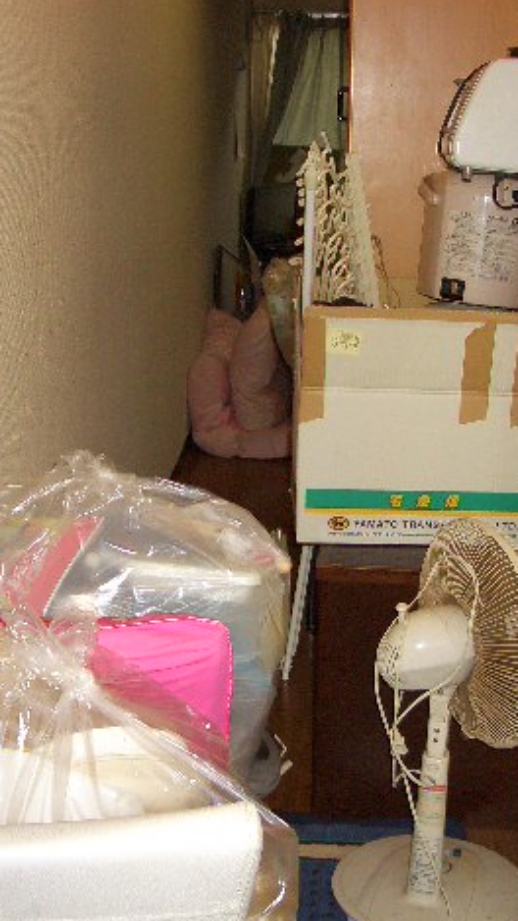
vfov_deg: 39.9
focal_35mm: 52
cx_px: 281
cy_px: 461
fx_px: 1269
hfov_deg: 23.1
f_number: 2.6
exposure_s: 1/60
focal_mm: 5.8
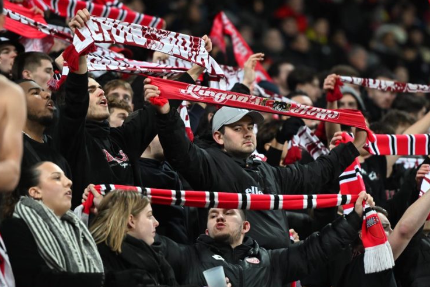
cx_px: 246
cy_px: 118
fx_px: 3320
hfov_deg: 7.4
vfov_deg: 4.9
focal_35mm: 278
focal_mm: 200
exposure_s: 1/400
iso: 2000
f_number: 2.8
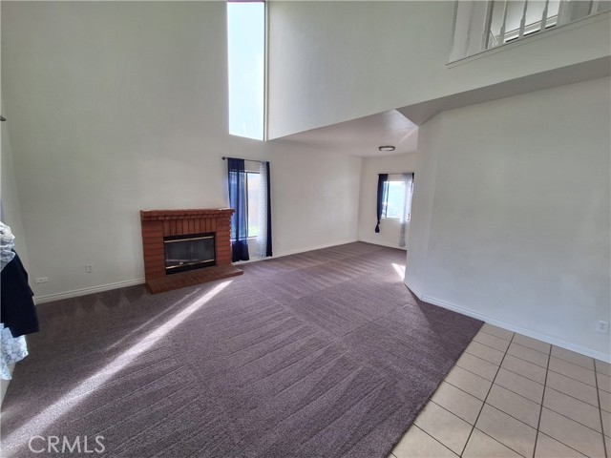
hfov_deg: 106.2
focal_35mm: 13
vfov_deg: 89.9
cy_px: 229
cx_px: 306
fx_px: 229
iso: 64
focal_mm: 1.74
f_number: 2.2
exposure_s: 1/120
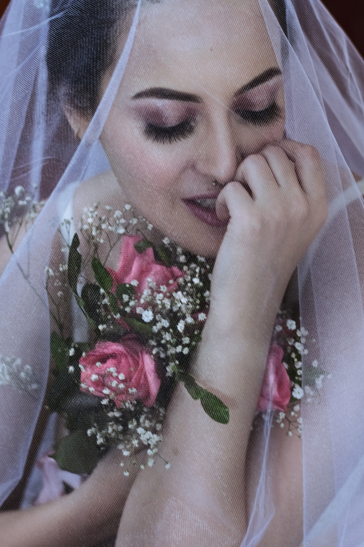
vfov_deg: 19.6
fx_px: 1578
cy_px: 195
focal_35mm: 104
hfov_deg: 13.2
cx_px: 174
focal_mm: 50
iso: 320
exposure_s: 1/100
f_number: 2.5
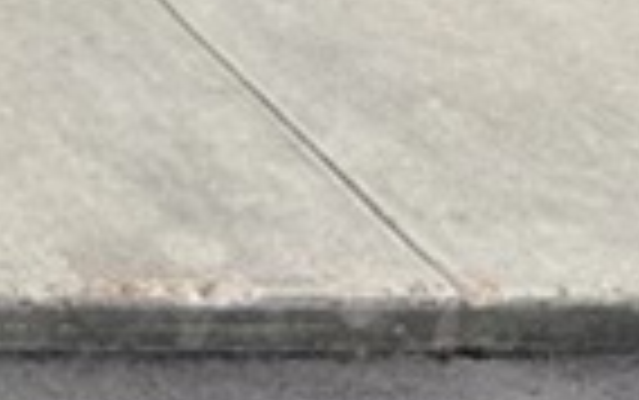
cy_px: -611
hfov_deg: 14.5
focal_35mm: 124
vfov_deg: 9.3
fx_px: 2161
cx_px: -549
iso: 50
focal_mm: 5.1
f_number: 1.6
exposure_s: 1/943
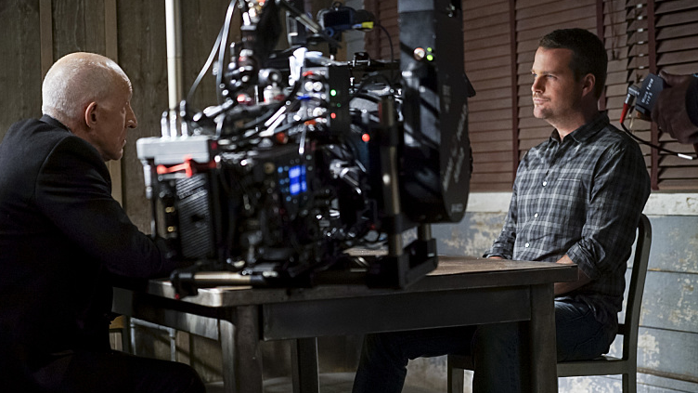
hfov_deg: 27.2
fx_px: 1444
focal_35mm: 78
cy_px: 221
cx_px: 343
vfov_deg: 15.5
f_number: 4
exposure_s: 1/125
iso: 3200
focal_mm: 70
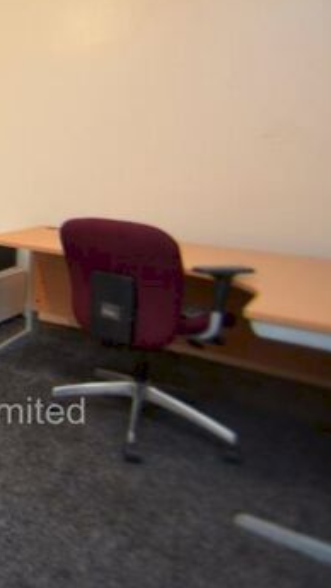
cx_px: -172
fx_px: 498
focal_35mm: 32
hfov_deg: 26.2
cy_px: 198
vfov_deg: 59.6
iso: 800
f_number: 4
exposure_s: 1/60
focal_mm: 10
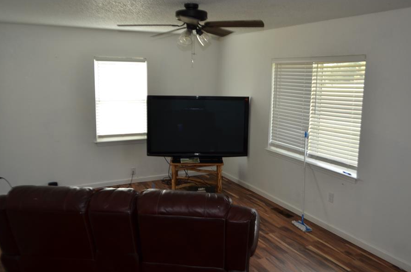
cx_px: 216
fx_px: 353
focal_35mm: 31
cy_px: 122
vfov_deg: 42.1
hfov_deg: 60.3
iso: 200
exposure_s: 1/125
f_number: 3.5
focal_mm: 18
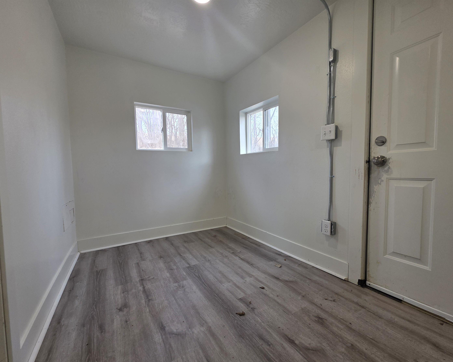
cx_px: 234
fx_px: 188
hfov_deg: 100.7
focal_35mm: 14
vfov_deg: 87.9
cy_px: 187
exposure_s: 1/120
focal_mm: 2.2
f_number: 1.9
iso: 64
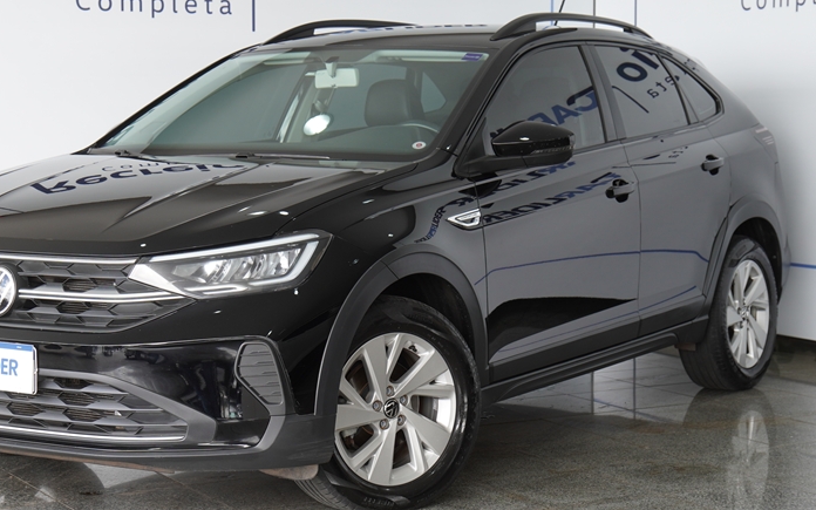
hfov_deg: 26.2
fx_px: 1751
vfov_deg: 16.6
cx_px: 351
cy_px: 227
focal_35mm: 79
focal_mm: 35
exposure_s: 1/60
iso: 125
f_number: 4
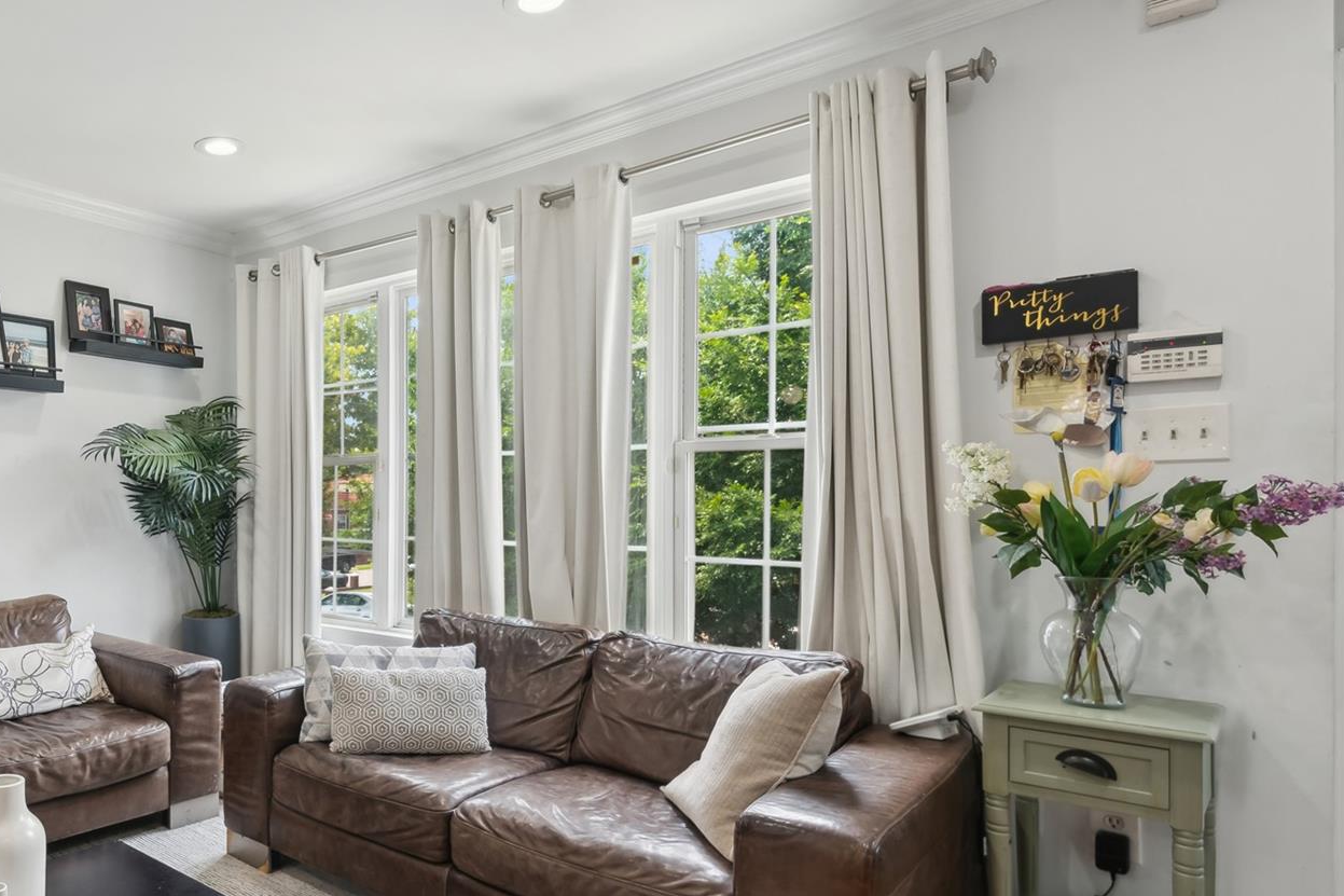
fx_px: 858
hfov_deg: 68.6
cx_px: 264
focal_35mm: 23
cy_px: 512
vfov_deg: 54.9
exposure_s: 1/8
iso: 100
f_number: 11
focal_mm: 14
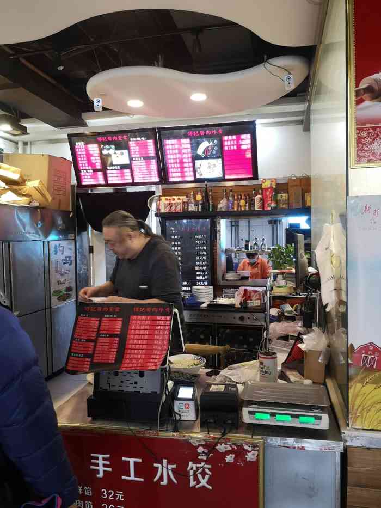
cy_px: 254
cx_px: 190
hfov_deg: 51.4
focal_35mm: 27
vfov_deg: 65.3
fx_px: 396
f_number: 1.8
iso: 320
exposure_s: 1/33.3
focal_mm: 5.58
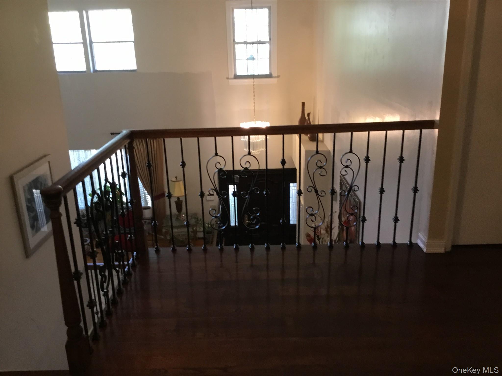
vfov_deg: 45.4
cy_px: 188
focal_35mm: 31
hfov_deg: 58.4
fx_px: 450
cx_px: 251
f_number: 2.4
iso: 100
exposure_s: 1/30
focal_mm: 3.3
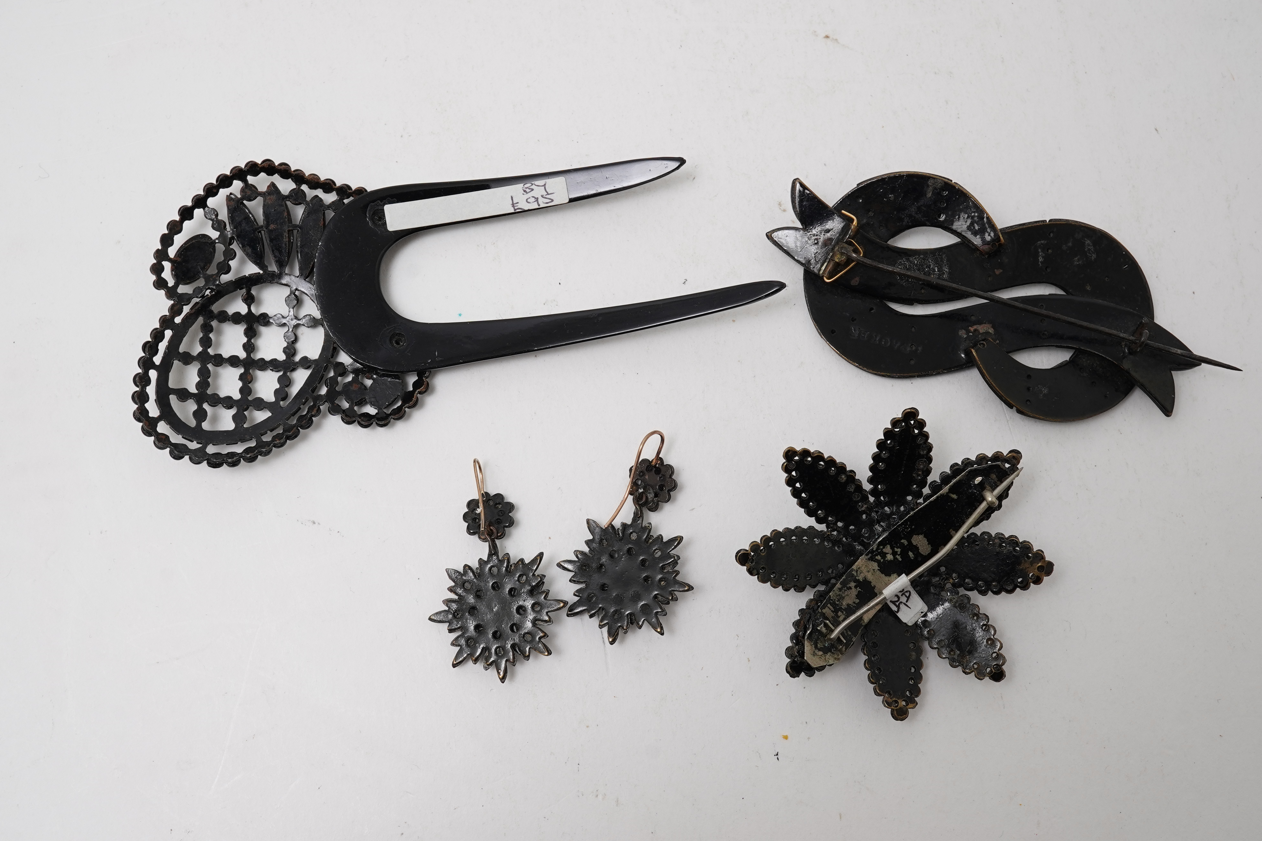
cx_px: 631
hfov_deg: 43.6
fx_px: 1577
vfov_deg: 29.9
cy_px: 420
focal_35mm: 45
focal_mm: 30
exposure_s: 1/125
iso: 320
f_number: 18
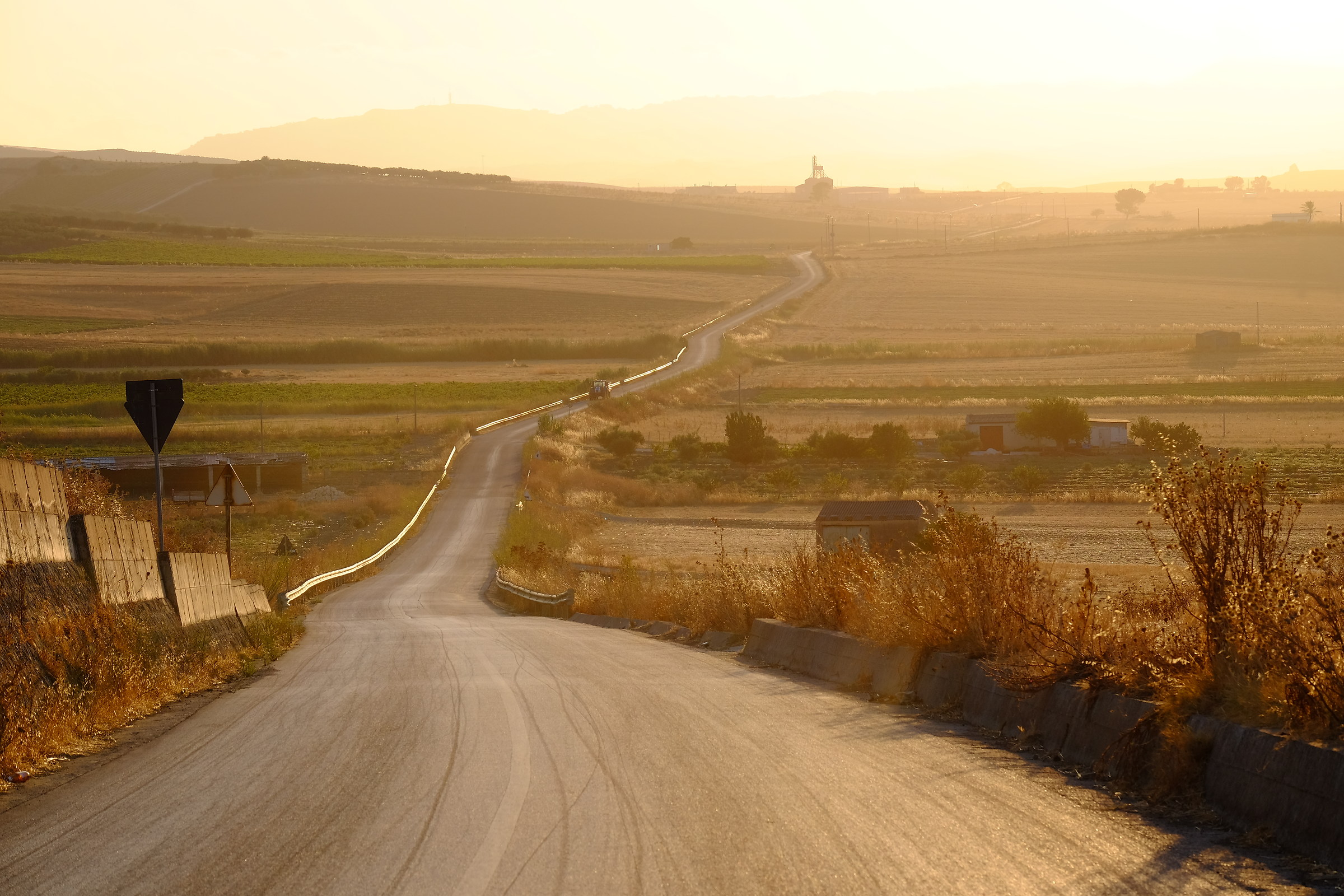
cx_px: 672
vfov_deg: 10.6
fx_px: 4816
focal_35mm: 129
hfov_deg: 15.9
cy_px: 448
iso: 400
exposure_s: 1/400
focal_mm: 86
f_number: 9
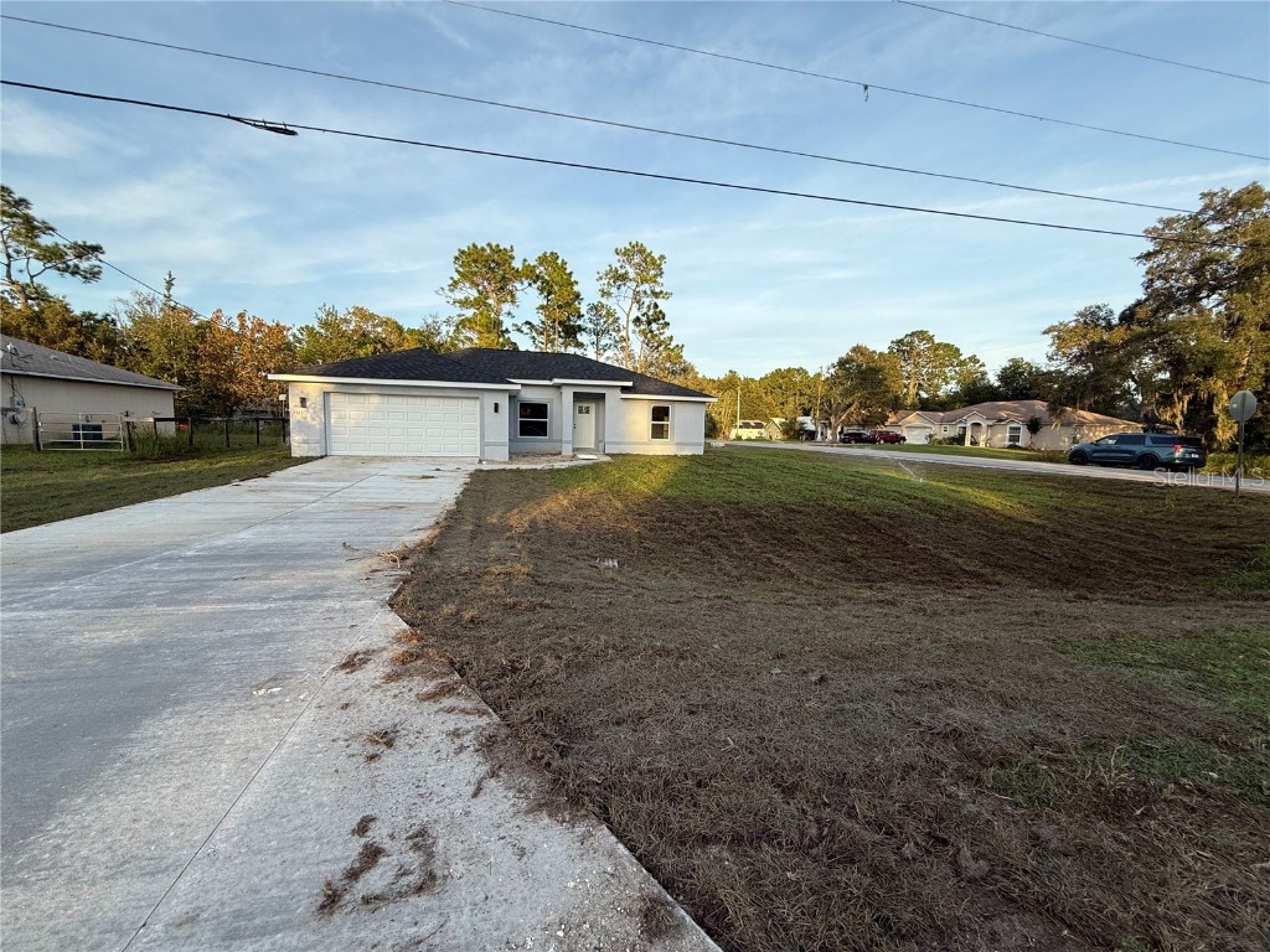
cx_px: 635
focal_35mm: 14
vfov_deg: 85.7
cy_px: 476
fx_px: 514
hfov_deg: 102.1
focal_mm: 2.22
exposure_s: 1/400
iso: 50
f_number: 2.2
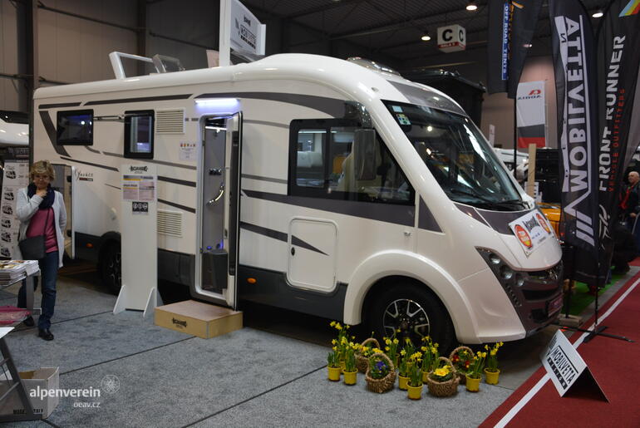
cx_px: 320
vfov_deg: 41.8
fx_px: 561
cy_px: 214
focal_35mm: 32
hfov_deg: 59.4
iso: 400
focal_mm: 21
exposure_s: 1/60
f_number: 4
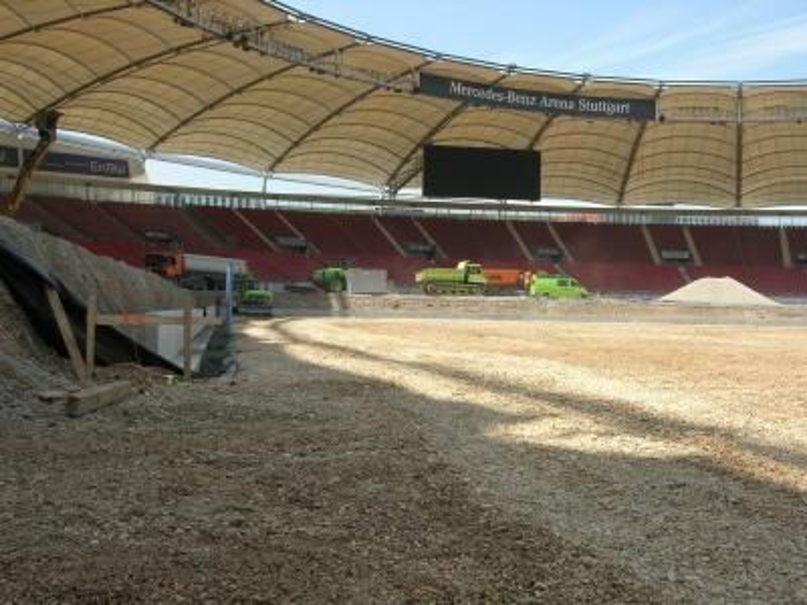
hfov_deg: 45.8
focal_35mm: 41
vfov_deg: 35.1
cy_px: 302
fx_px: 956
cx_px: 404
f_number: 4.9
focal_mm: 8.5
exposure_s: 1/321
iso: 64
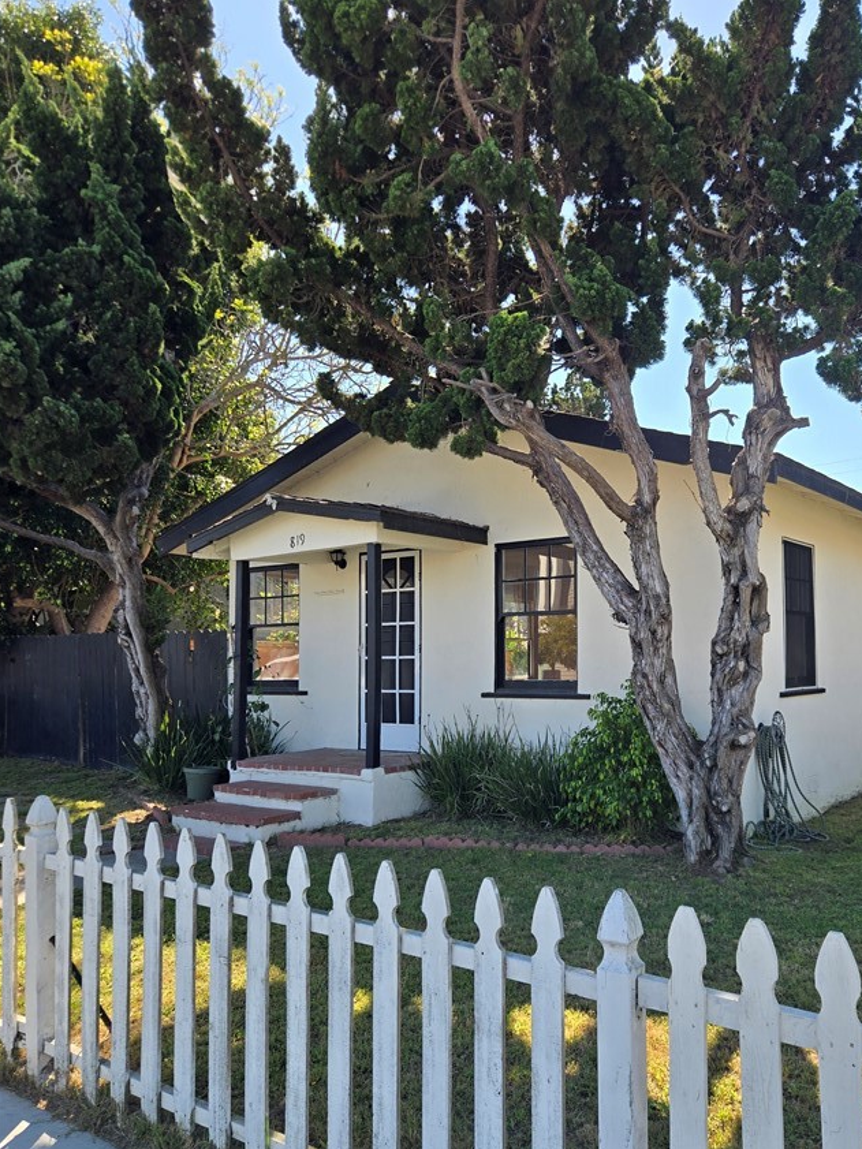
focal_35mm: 28
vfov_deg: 63.3
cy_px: 633
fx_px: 929
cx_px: 520
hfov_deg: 49.4
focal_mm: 5.4
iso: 25
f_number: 1.8
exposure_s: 1/927
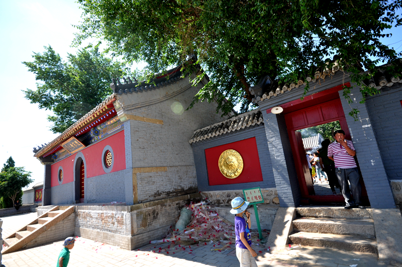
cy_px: 134
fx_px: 201
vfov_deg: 67.2
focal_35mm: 18
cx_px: 201
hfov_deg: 90.1
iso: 200
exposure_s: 1/160
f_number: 8
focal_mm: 12
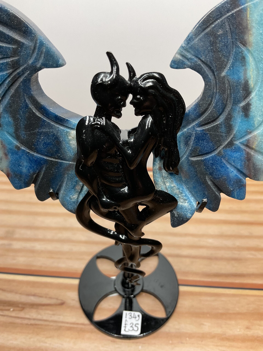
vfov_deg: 61.7
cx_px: 132
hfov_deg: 48.2
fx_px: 294
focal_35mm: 29
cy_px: 176
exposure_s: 1/50
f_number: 1.8
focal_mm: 3
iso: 50
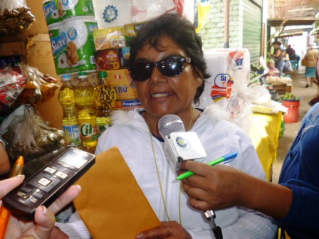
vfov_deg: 49.7
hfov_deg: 63.4
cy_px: 120
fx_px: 258
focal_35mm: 28
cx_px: 160
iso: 320
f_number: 3.1
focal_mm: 5
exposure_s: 1/60
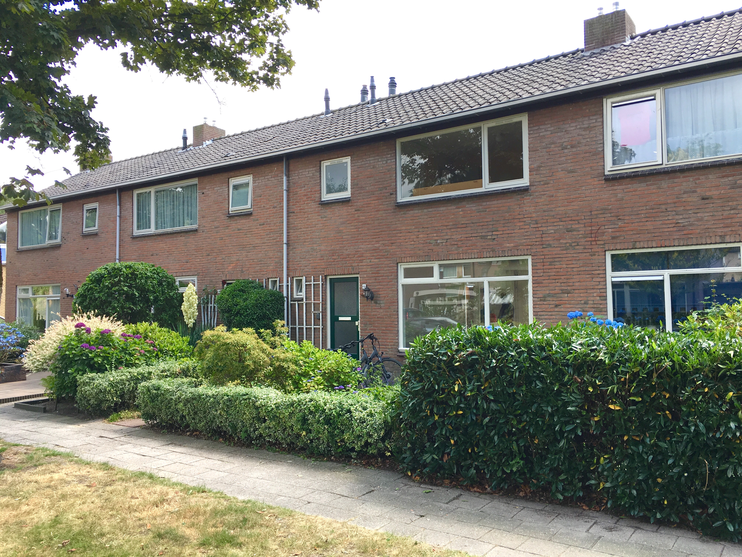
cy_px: 278
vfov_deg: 48.2
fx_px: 622
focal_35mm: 29
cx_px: 371
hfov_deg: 61.7
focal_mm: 4.15
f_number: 2.2
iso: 25
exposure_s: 1/265
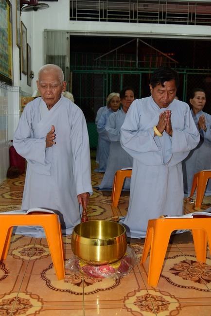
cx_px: 106
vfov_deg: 50.7
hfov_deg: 35.1
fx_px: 334
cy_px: 158
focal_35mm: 38
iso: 320
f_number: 4
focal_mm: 38
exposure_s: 1/60
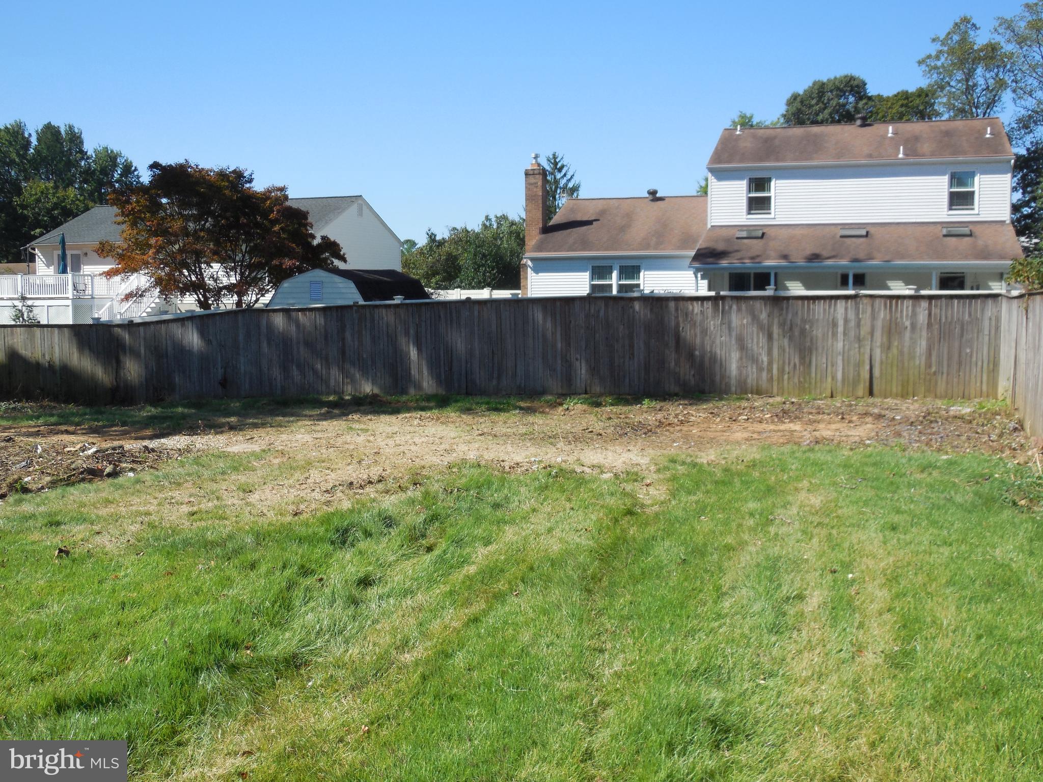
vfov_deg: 36.0
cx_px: 522
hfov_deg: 46.8
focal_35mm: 40
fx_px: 1205
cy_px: 391
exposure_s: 1/1000
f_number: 3.6
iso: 125
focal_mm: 7.1
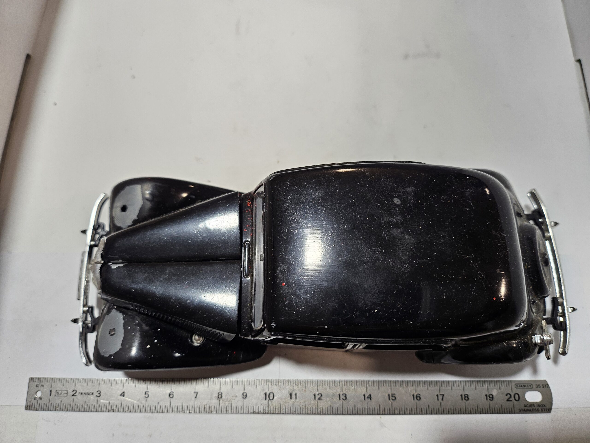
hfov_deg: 71.6
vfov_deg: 56.8
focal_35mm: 24
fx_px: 409
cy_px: 222
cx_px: 295
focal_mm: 5
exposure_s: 1/100
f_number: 1.8
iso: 100
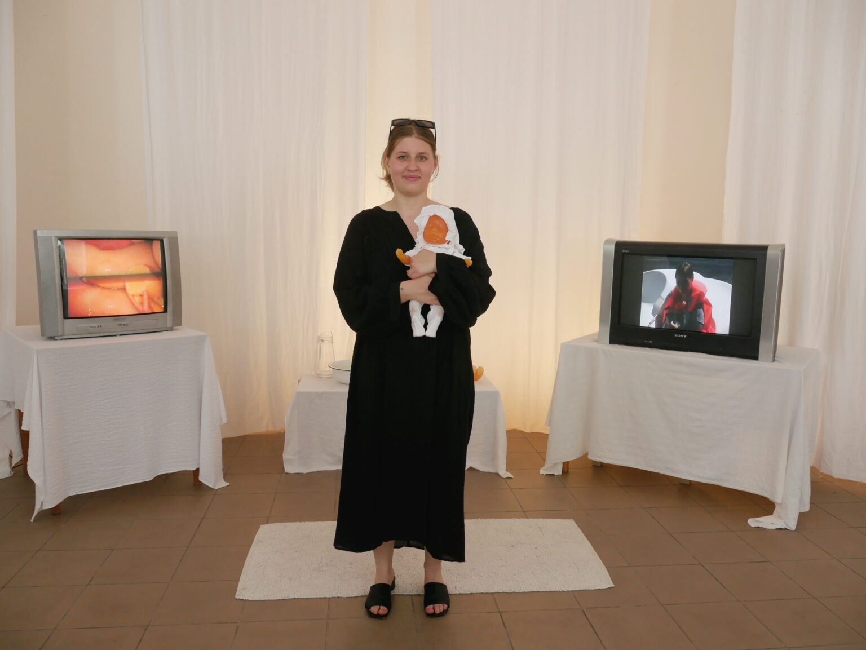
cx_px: 433
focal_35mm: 28
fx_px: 701
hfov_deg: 63.4
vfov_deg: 49.8
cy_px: 325
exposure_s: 1/60
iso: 800
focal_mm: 14
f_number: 5.6
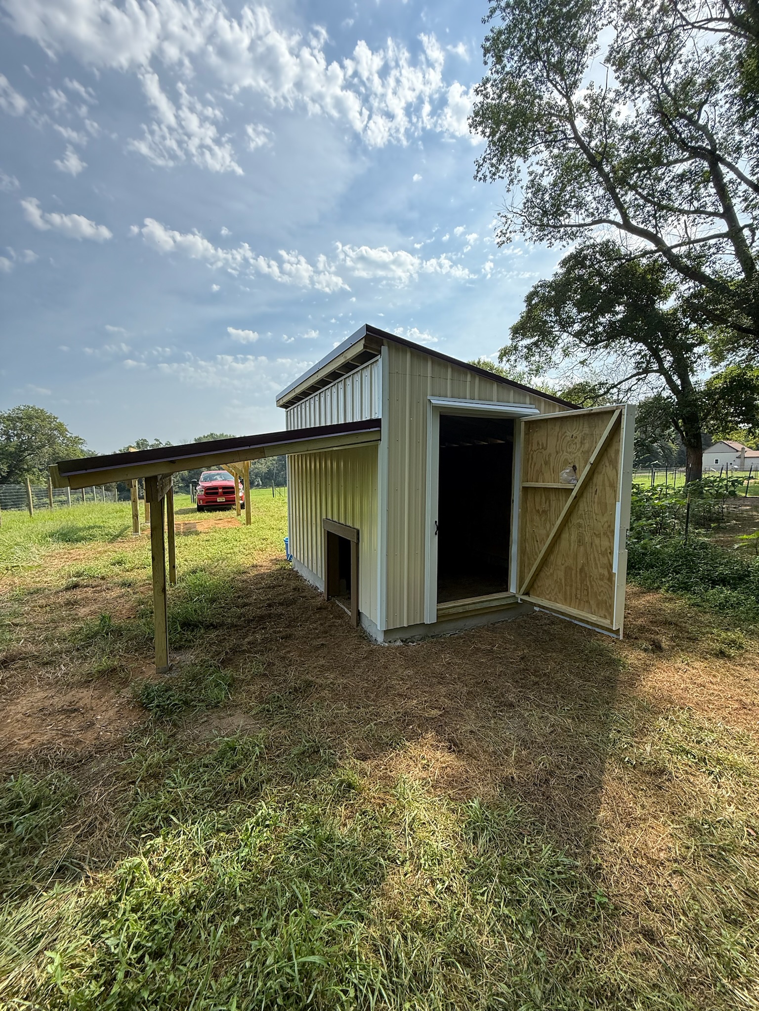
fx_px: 409
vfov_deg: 102.1
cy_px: 506
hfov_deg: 85.7
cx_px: 380
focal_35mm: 14
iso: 64
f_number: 2.2
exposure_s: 1/970
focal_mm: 2.22
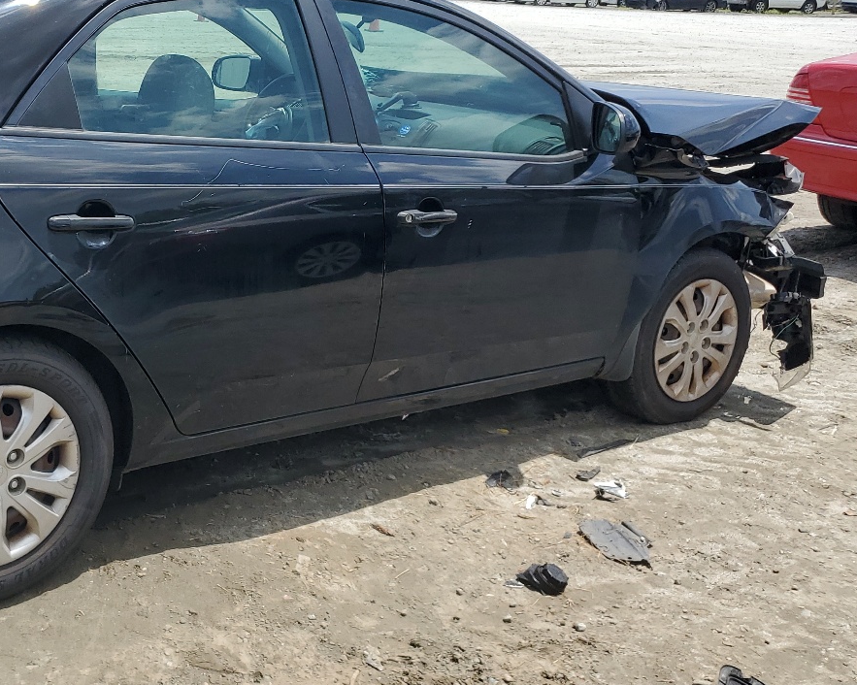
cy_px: 258
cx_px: 149
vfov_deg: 32.6
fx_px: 1166
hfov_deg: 38.5
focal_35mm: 46
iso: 50
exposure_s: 1/3333
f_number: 1.5
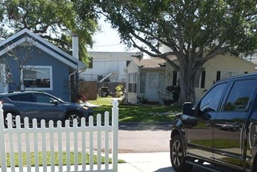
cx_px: 121
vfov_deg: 22.0
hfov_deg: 35.0
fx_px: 407
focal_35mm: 57
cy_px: 205
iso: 100
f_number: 8
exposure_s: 1/250
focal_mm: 10
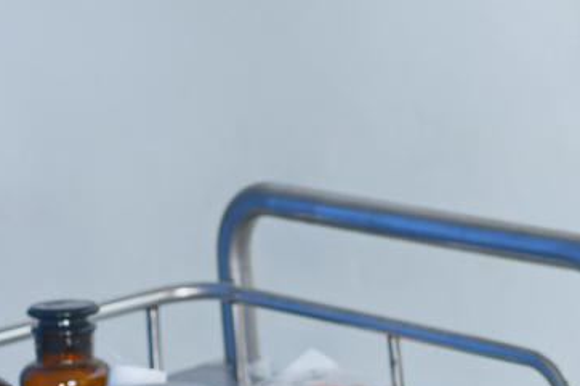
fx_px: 5201
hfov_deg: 6.4
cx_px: 300
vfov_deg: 4.2
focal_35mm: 323
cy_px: -183
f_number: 5
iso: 64
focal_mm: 58
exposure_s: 1/200
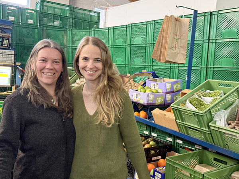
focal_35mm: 24
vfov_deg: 56.8
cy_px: 90
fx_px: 166
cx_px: 120
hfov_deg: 71.6
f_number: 1.78
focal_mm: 6.76
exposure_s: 1/50
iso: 500
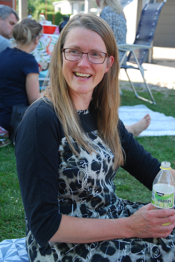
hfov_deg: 20.2
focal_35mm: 68
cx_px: 88
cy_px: 131
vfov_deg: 29.8
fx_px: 491
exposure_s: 1/100
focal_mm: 45
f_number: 4.8
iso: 200
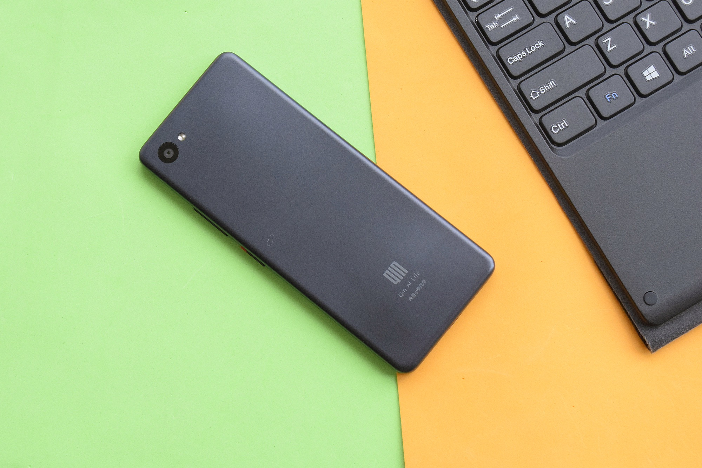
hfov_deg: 24.6
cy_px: 234
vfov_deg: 16.6
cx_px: 351
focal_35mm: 82
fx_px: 1609
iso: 3200
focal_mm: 55
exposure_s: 1/400
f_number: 10
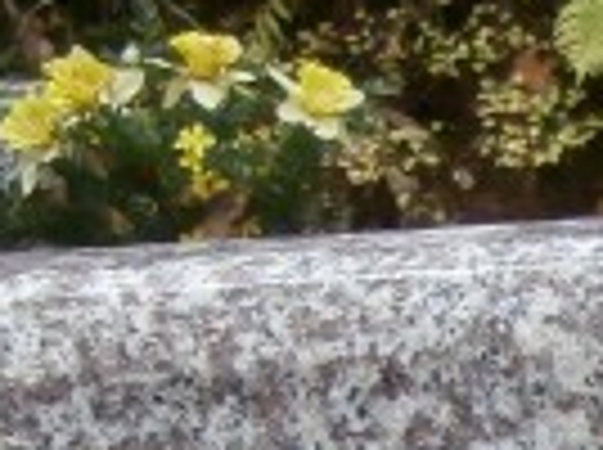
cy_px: 1089
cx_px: 1512
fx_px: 3199
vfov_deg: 7.5
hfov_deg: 9.4
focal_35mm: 184
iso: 100
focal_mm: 4.2
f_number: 3
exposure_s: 1/60
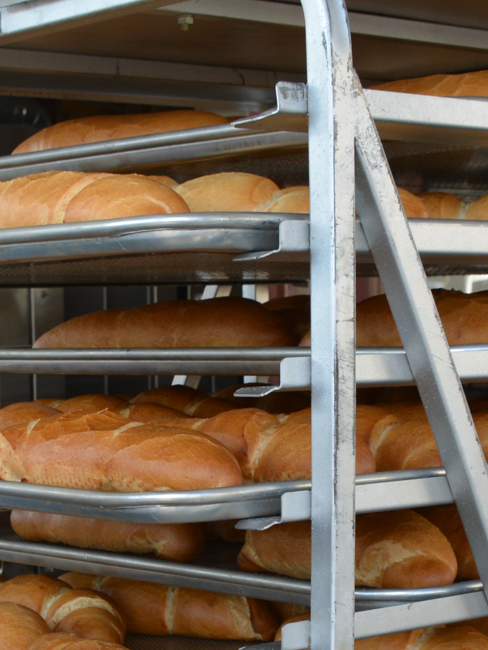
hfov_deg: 15.8
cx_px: 38
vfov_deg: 20.6
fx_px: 1729
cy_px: 659
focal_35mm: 92
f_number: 5.6
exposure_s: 1/125
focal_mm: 18
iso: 320
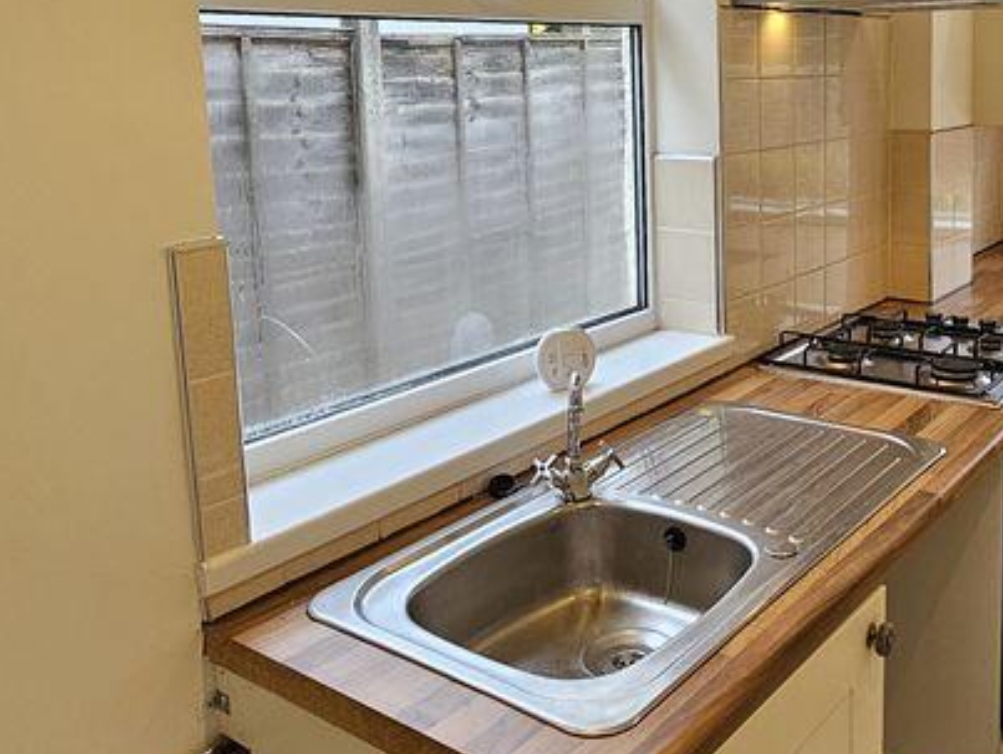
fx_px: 957
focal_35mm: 33
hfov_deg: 54.2
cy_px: 221
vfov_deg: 42.1
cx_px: 667
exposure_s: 1/70.8
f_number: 2.2
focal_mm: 2.2
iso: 80
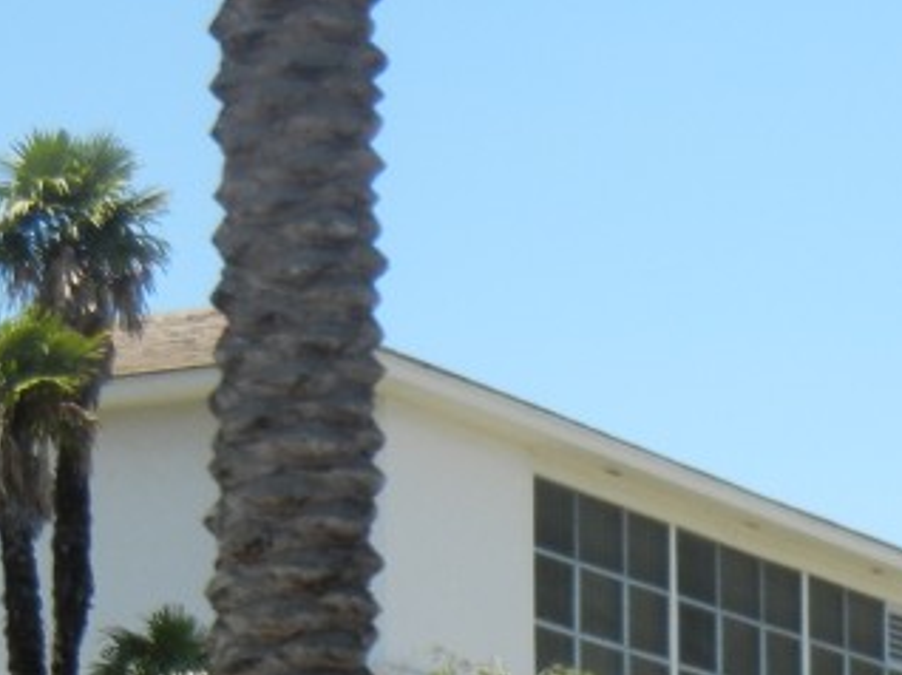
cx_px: 942
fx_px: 4947
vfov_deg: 7.7
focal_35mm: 190
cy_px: 950
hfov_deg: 10.3
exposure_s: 1/652
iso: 160
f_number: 4
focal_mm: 10.6
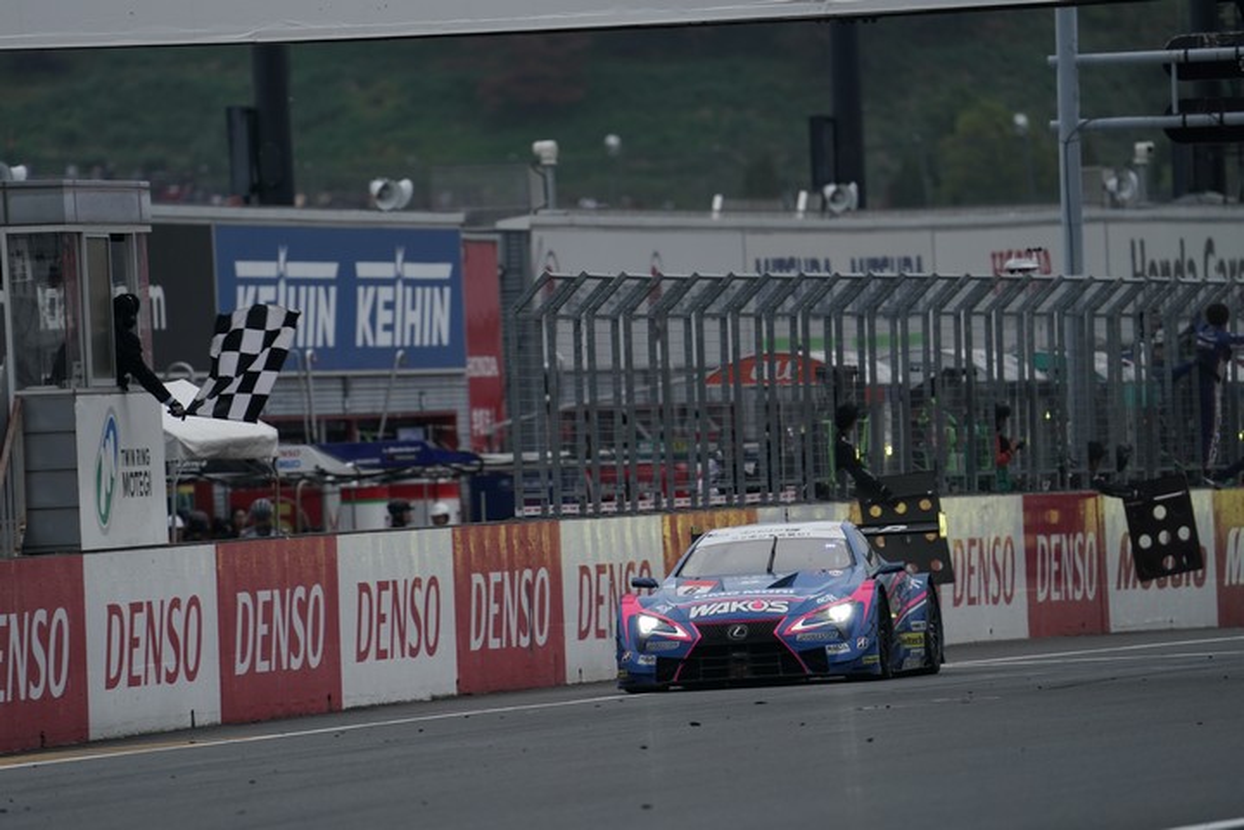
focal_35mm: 600
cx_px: 622
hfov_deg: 3.4
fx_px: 20732
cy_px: 415
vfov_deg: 2.3
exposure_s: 1/800
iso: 800
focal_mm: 600
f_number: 6.3
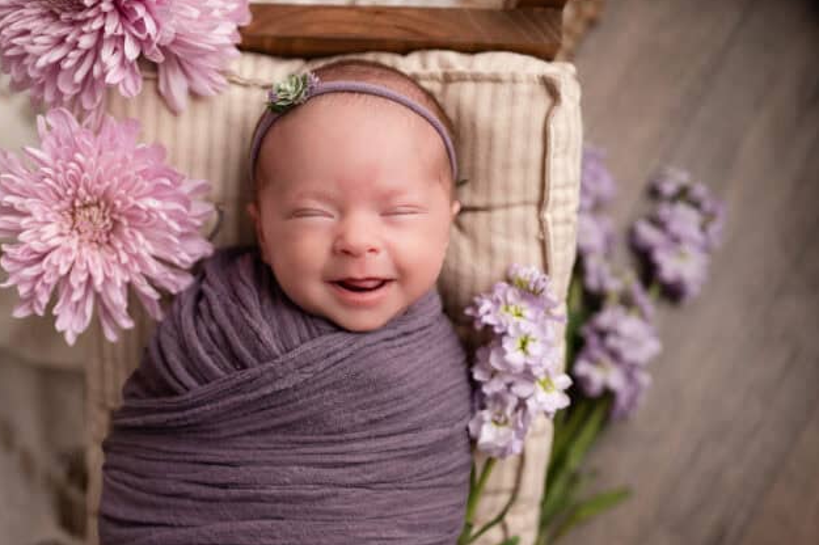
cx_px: 324
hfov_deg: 45.2
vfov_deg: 31.1
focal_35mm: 43
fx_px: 978
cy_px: 326
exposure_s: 1/200
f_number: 2.2
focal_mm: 35
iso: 64
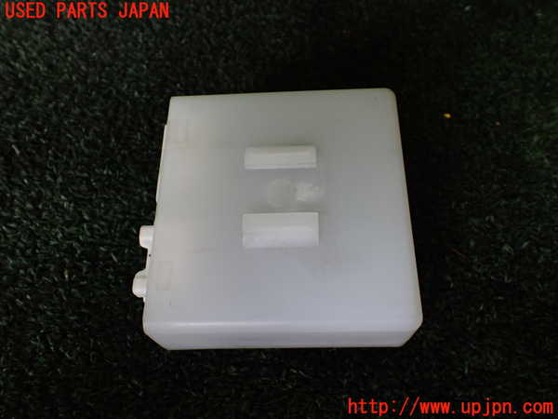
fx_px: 484
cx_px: 279
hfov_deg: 60.0
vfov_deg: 46.8
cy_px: 210
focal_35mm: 30
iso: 250
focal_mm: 5.4
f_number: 2.3
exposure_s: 1/125
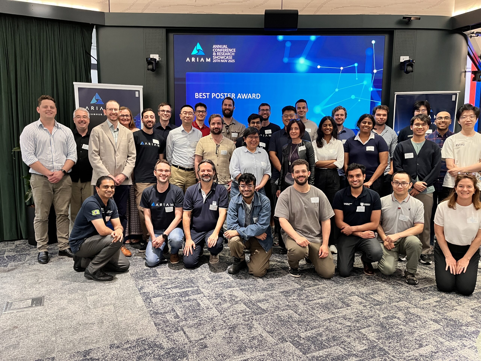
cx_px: 240
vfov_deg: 53.1
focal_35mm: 26
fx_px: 361
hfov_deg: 67.3
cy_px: 180
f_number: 1.6
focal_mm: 5.1
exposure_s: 1/60
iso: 250
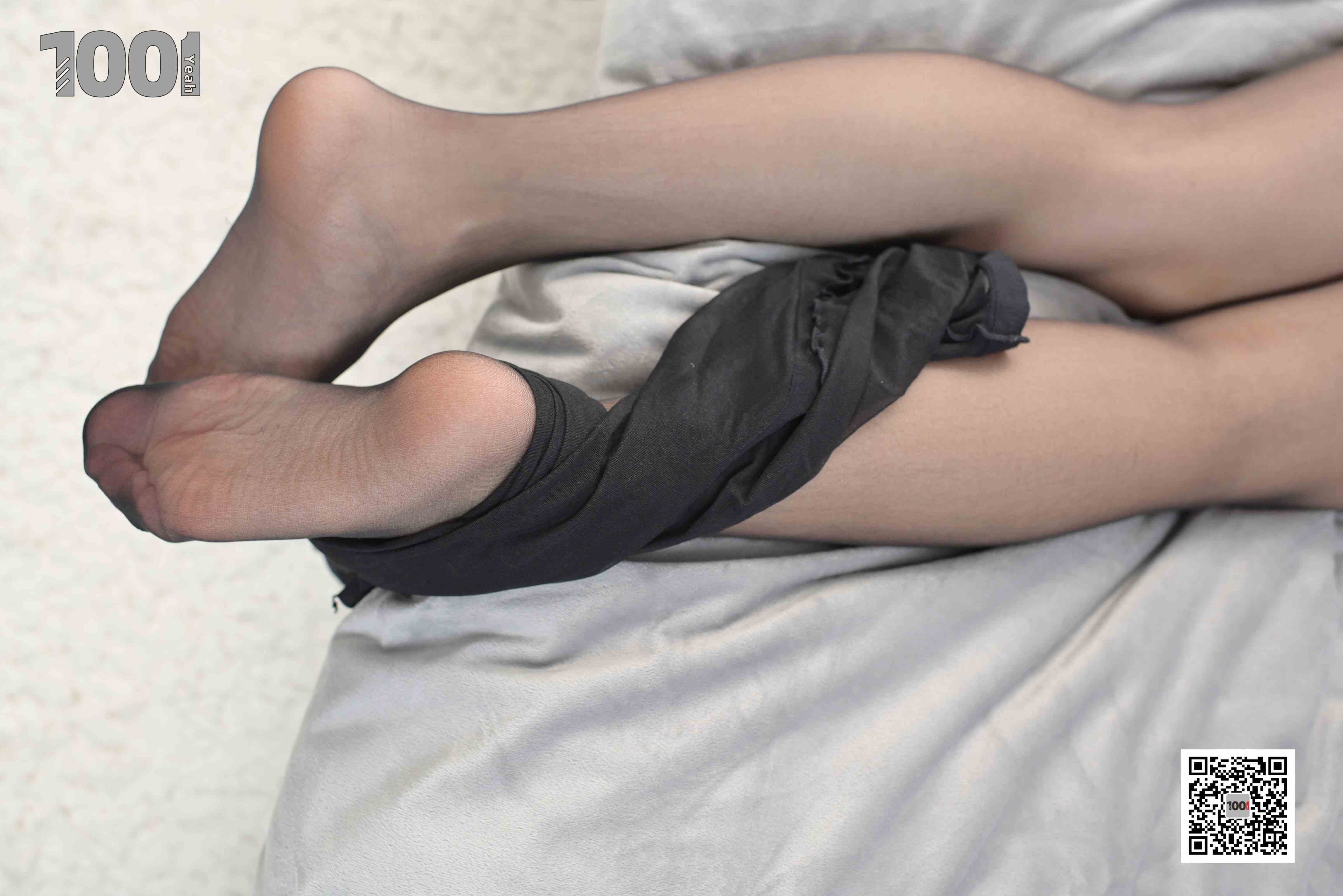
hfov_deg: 54.4
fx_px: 1306
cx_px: 672
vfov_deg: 37.9
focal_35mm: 35
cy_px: 448
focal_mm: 35
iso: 640
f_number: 4
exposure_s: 1/160
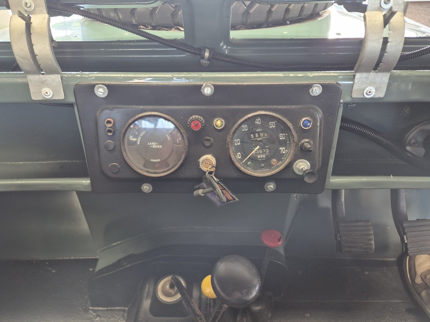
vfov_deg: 56.8
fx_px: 298
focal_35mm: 24
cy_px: 155
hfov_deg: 71.6
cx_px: 210
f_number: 1.8
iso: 320
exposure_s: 1/100
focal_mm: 5.4
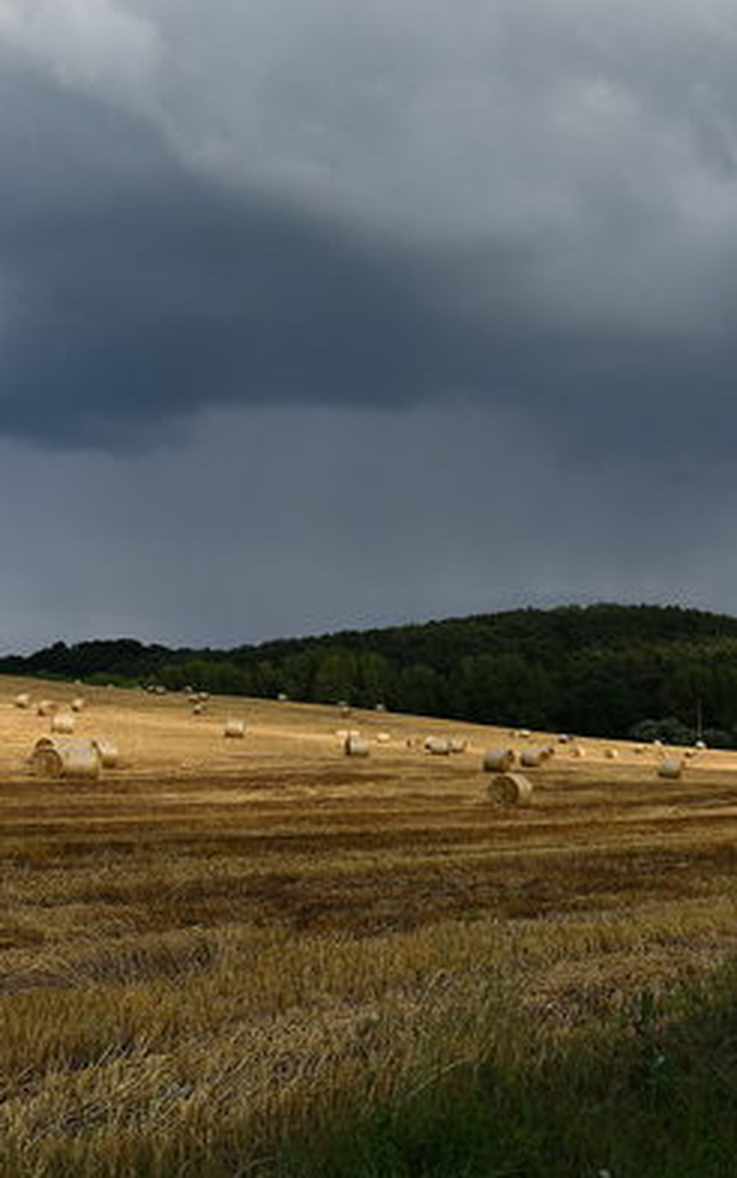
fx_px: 1798
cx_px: 318
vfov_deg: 36.3
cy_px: 588
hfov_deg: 23.2
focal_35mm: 56
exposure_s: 1/400
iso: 100
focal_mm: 24
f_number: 7.1
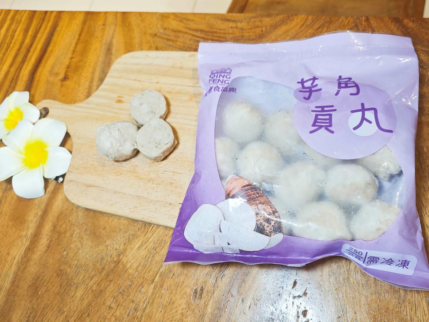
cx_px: 214
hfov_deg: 63.4
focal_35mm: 28
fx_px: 347
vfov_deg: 49.7
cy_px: 161
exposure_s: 1/60
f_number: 2.8
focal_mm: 8.72
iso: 500
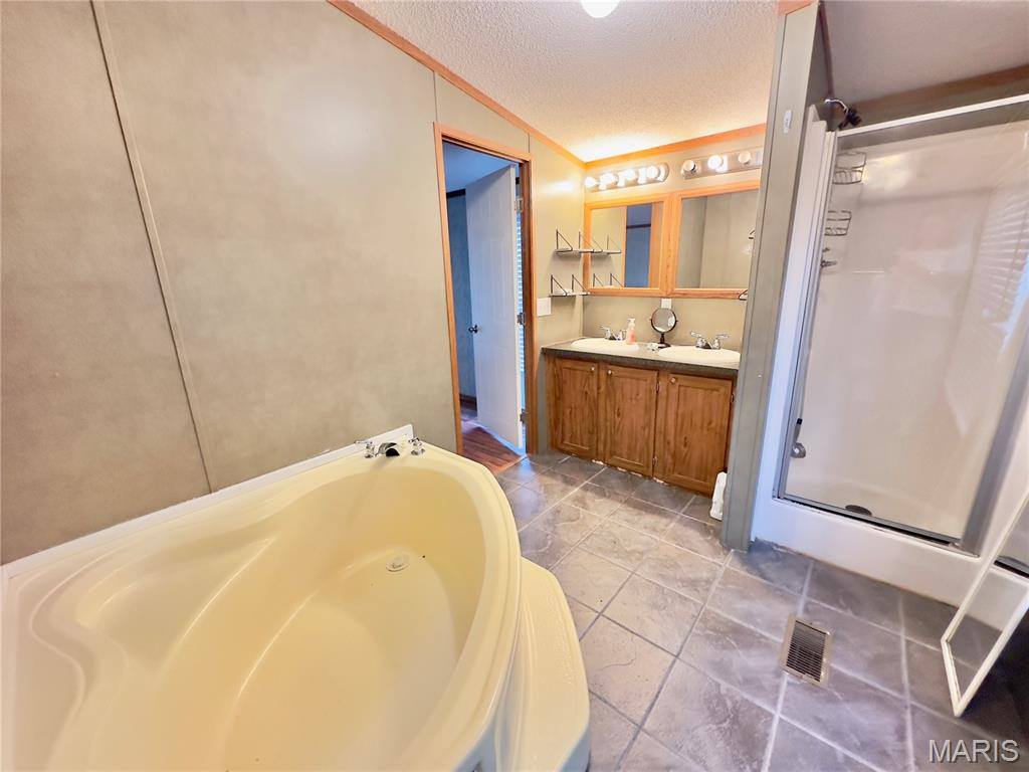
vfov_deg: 85.7
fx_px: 416
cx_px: 514
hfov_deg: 102.1
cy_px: 386
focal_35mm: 14
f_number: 2.2
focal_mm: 2.22
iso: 1000
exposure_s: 1/60
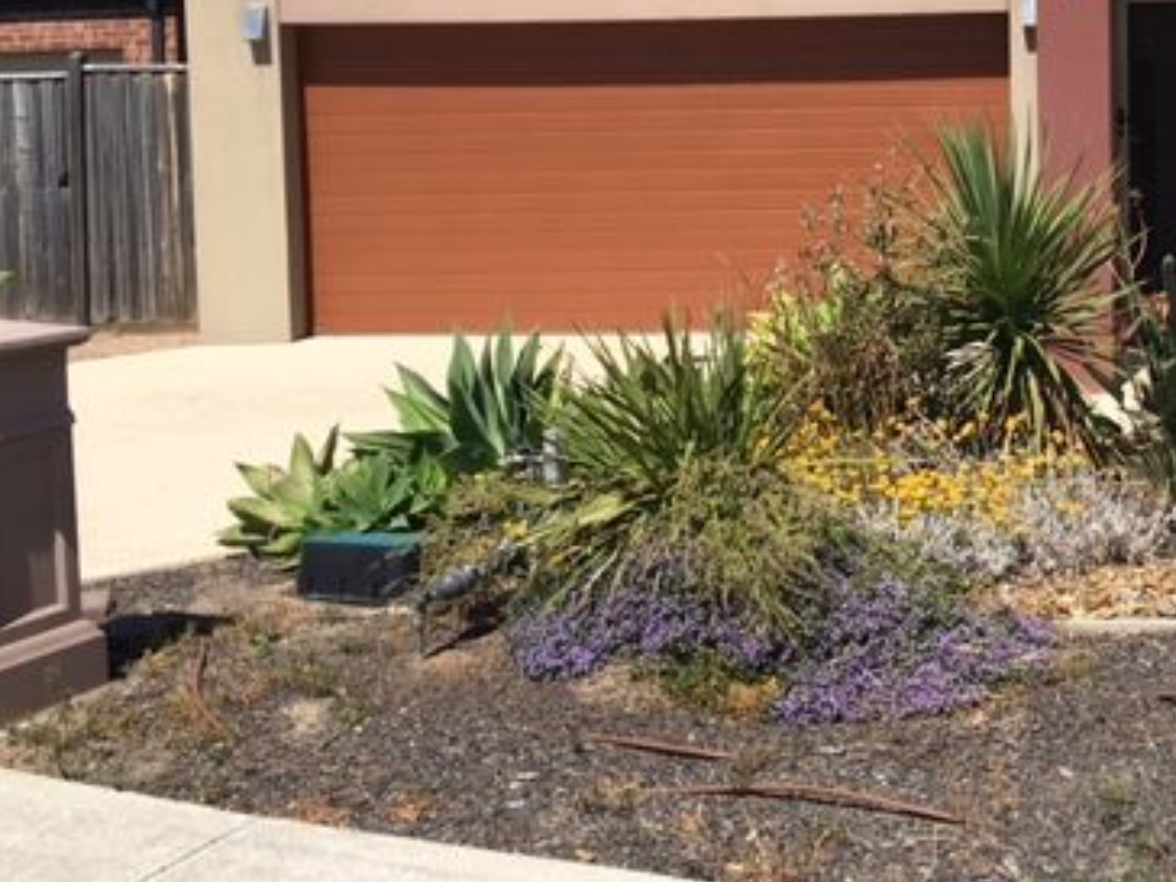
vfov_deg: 28.2
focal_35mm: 51
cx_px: 953
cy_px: 242
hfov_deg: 36.1
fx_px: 1733
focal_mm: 4.15
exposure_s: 1/1672
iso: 25
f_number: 2.2
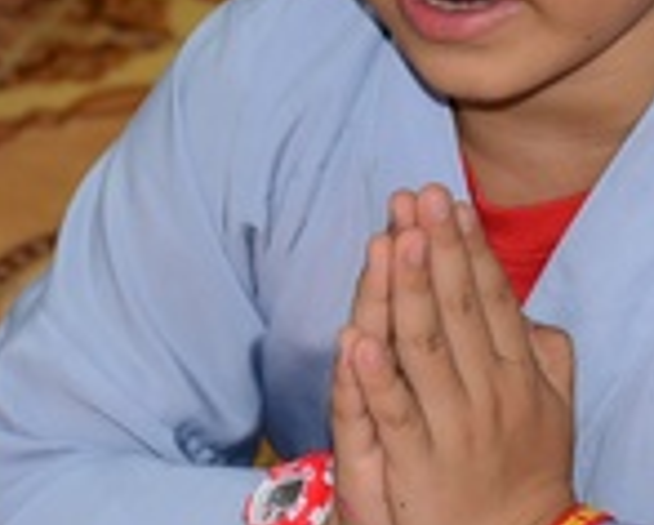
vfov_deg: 6.8
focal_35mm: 228
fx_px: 4419
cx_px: 472
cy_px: 267
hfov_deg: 8.5
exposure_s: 1/60
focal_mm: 55
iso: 320
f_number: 4
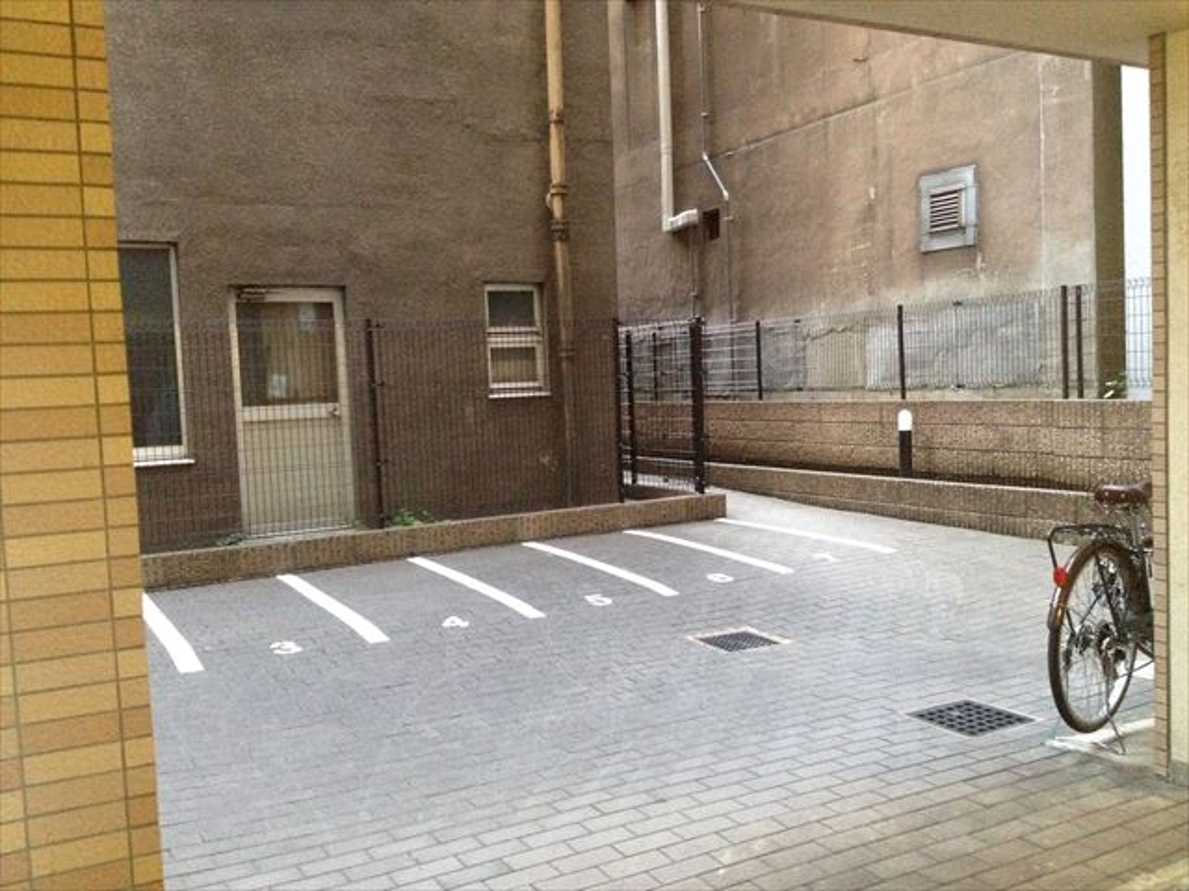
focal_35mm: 35
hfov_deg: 52.6
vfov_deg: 40.7
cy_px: 446
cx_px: 594
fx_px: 1202
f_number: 2.4
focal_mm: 4.28
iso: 640
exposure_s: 1/15
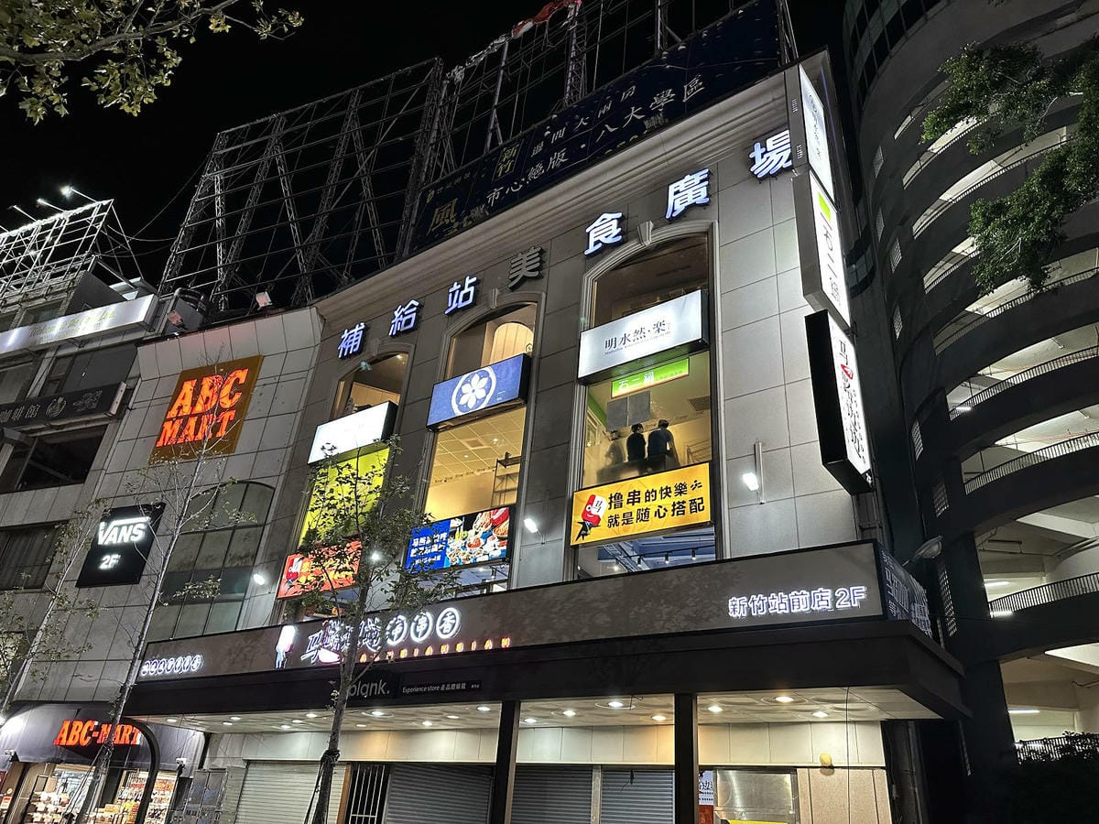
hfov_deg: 71.6
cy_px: 412
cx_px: 550
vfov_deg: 56.8
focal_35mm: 24
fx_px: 762
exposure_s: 1/60
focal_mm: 6.86
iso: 400
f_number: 1.78
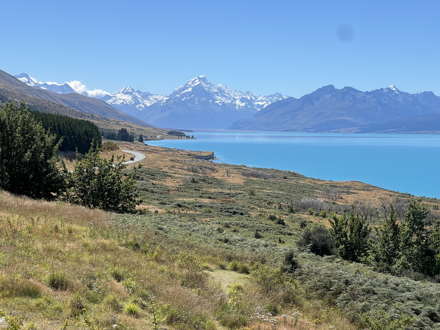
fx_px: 979
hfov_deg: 25.3
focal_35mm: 77
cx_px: 220
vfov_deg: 19.1
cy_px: 165
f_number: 2.8
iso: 32
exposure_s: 1/1064
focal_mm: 9
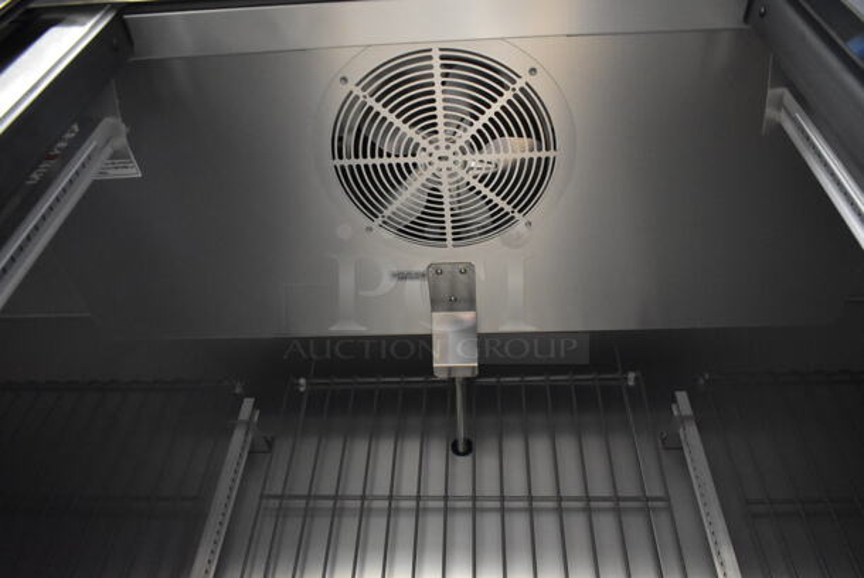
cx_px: 432
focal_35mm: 27
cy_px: 289
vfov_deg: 48.0
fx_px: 649
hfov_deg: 67.3
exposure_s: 1/30
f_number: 3.5
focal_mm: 18
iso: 5000
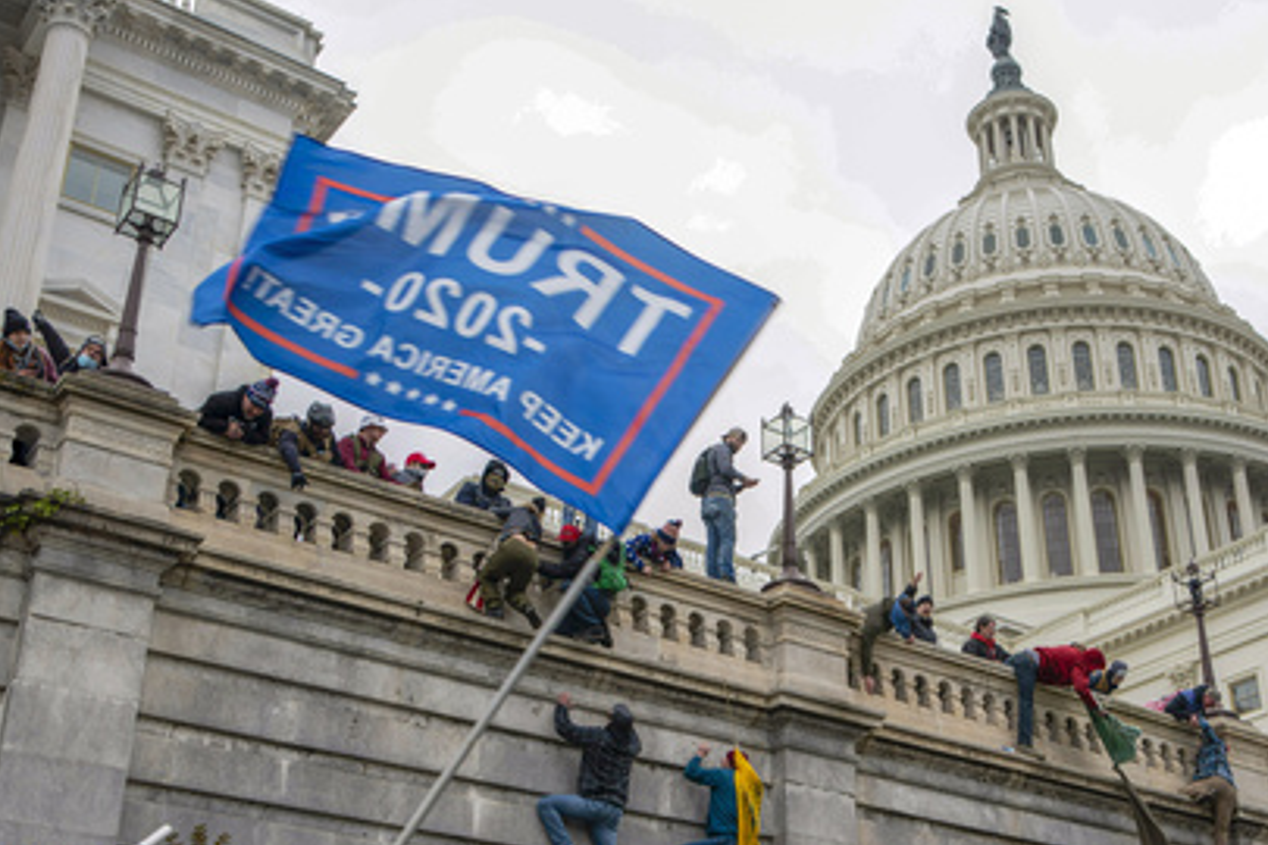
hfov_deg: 40.9
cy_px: 524
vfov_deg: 28.0
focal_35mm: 48
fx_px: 1691
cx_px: 767
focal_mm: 38
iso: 200
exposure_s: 1/250
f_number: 5.6
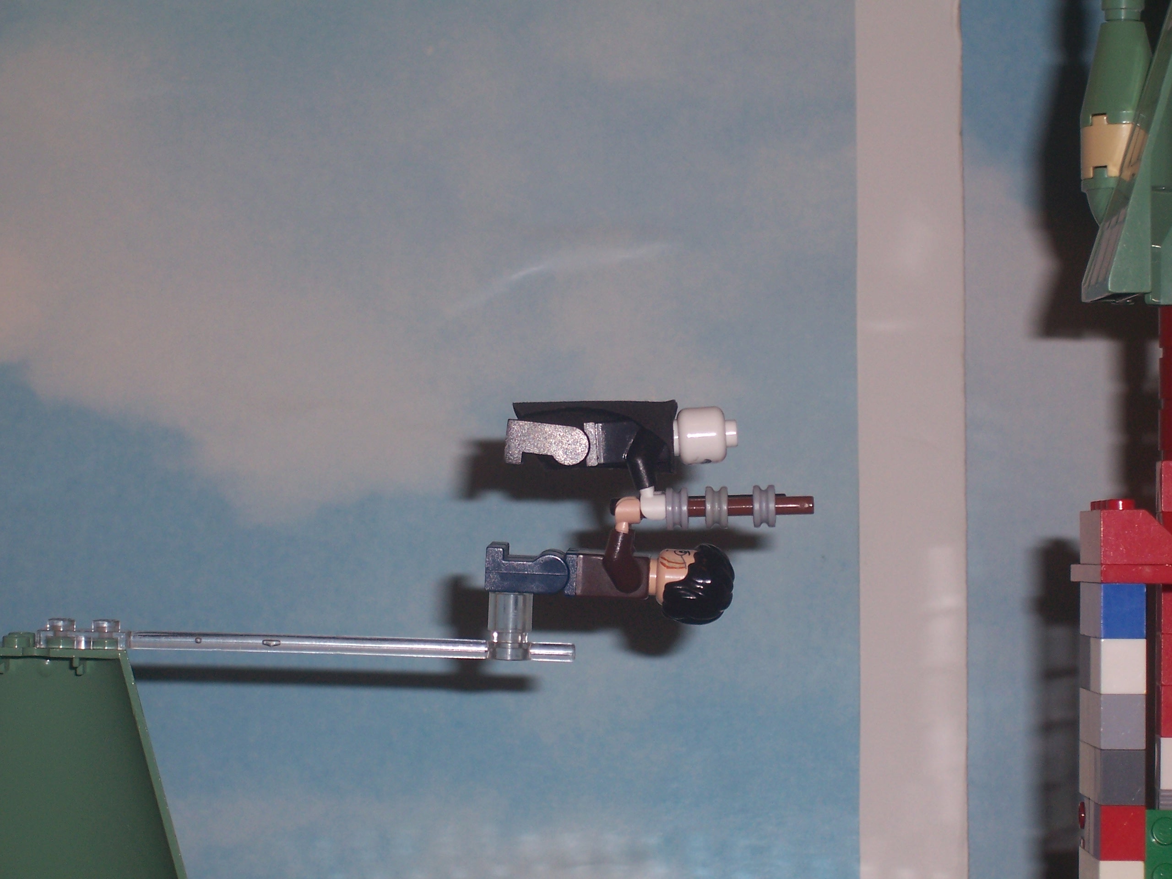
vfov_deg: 14.5
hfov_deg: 19.3
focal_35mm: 102
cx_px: 586
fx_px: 3453
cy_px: 440
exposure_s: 1/90
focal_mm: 16.8
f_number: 4.6
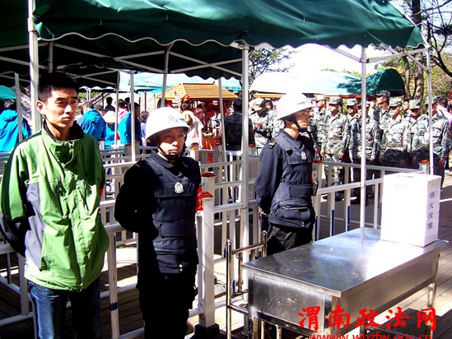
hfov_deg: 46.7
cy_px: 167
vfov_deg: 36.0
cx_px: 206
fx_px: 522
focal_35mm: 40
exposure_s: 1/350
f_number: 3
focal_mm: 6
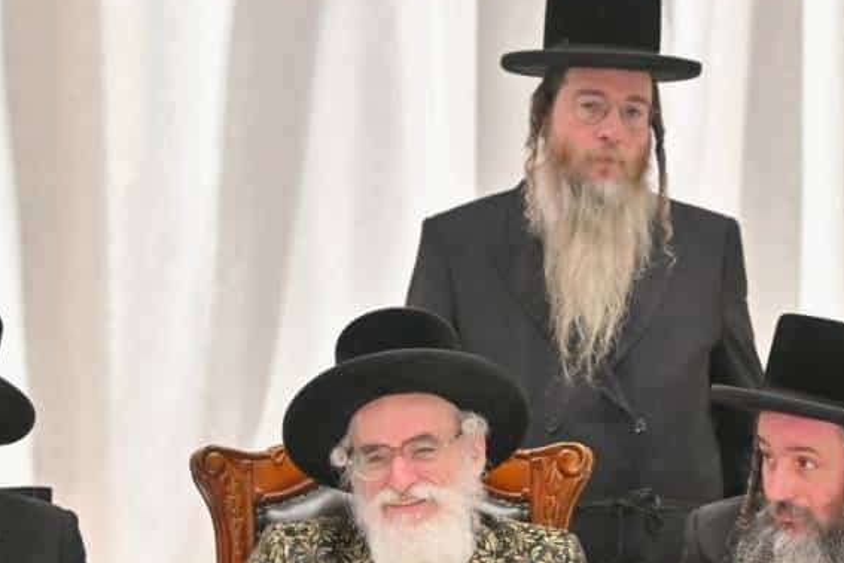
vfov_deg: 4.2
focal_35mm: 325
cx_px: 450
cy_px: 466
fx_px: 7619
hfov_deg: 6.3
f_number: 4
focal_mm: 120
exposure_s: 1/200
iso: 800
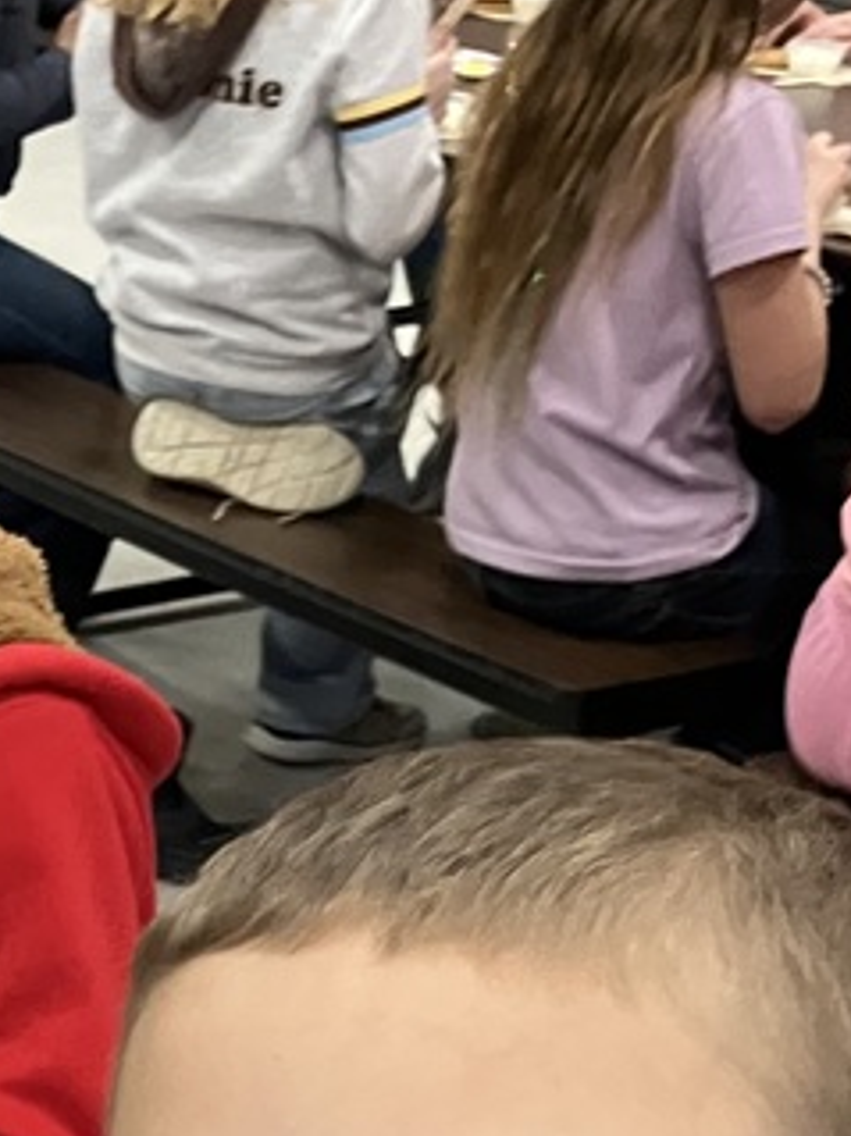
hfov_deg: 15.0
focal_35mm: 90
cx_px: -502
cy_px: 1350
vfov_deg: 20.4
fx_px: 2952
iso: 250
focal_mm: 3.99
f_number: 1.8
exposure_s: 1/60
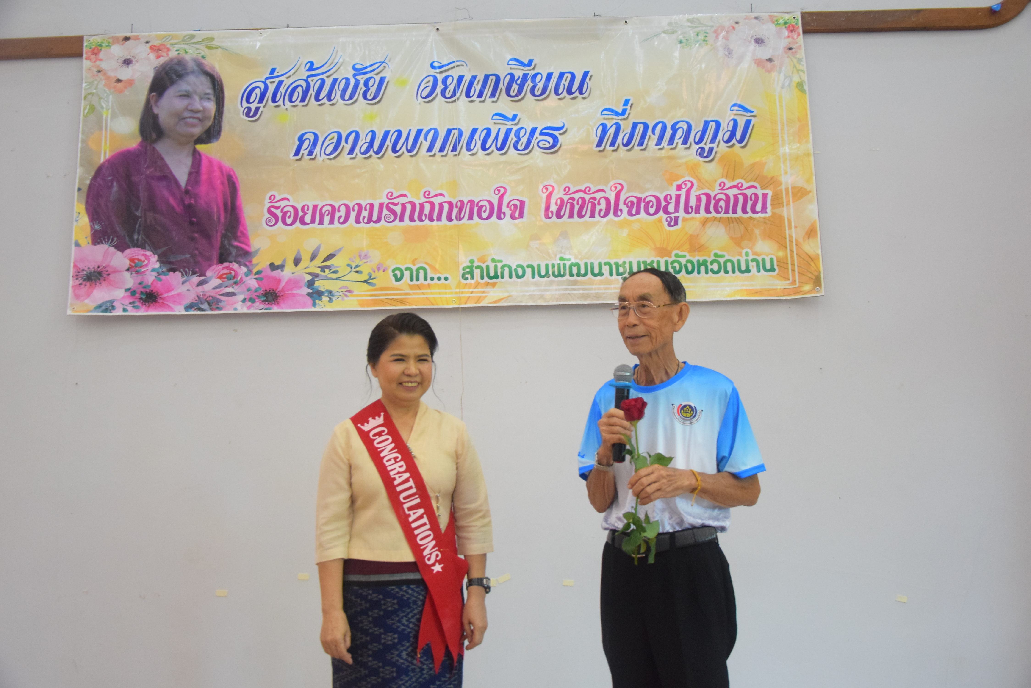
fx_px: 945
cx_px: 516
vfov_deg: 40.0
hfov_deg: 57.2
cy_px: 344
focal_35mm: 33
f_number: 3.8
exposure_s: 1/100
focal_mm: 22
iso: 2500
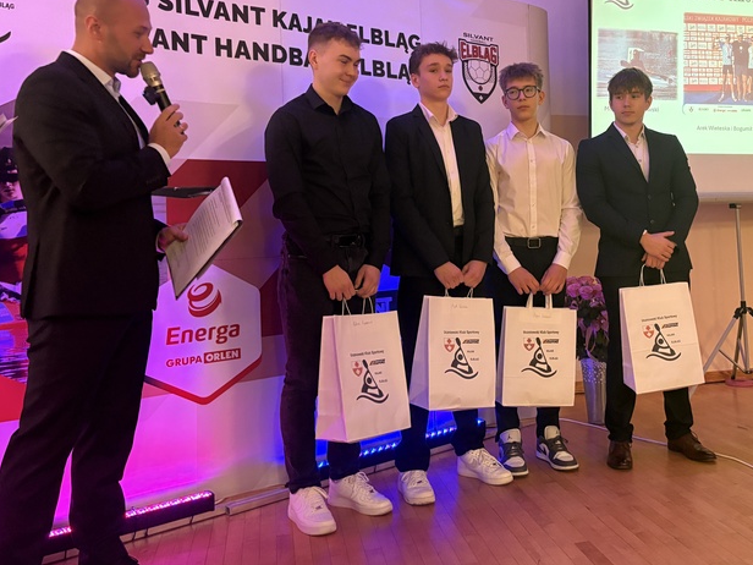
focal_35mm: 36
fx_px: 783
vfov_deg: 39.3
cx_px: 501
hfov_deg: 50.5
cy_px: 203
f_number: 1.6
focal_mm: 5.96
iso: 400
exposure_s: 1/60
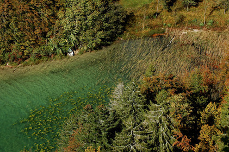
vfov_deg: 9.3
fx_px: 934
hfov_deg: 14.0
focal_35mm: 147
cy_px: 76
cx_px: 114
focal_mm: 98
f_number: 8
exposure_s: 1/250
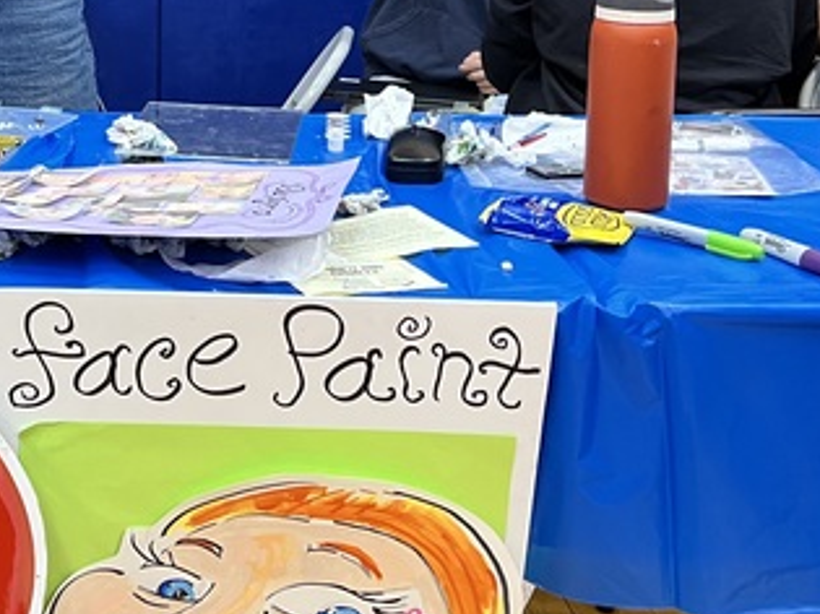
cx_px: -5
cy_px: -5
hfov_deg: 27.6
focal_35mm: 66
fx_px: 1563
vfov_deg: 21.4
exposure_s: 1/60
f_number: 1.5
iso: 250
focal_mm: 5.7
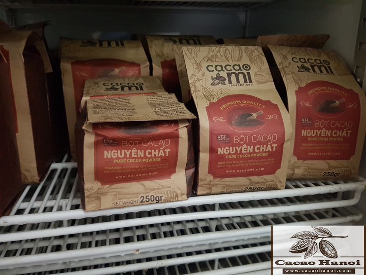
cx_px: 183
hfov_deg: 67.3
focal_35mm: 26
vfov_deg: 53.1
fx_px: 275
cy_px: 138
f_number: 1.7
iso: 500
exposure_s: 1/10
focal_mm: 4.2
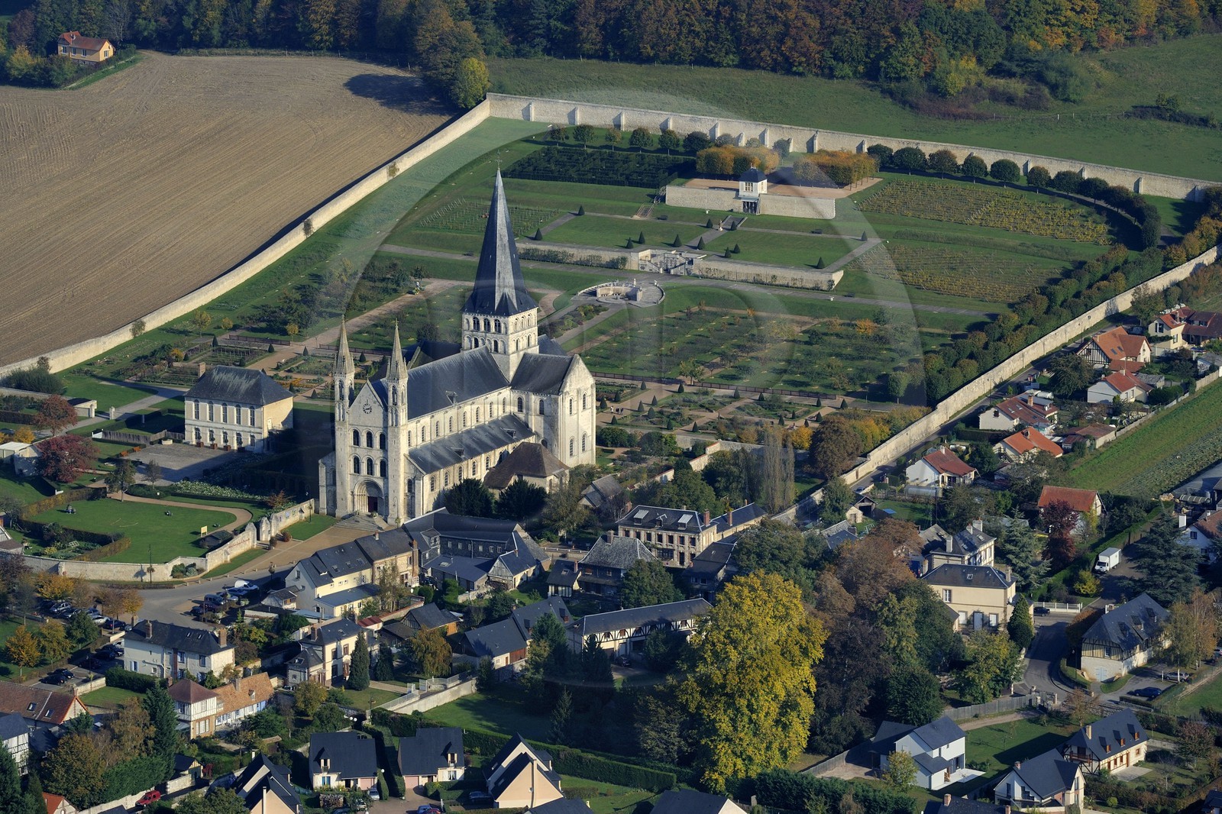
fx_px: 5599
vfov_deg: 8.3
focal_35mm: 165
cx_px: 611
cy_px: 407
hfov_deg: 12.5
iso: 400
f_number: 10
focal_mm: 165
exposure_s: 1/800
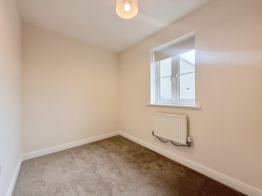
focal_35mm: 14
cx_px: 131
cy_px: 98
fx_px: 106
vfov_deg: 85.7
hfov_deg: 102.1
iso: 64
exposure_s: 1/100
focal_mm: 2.22
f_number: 2.2
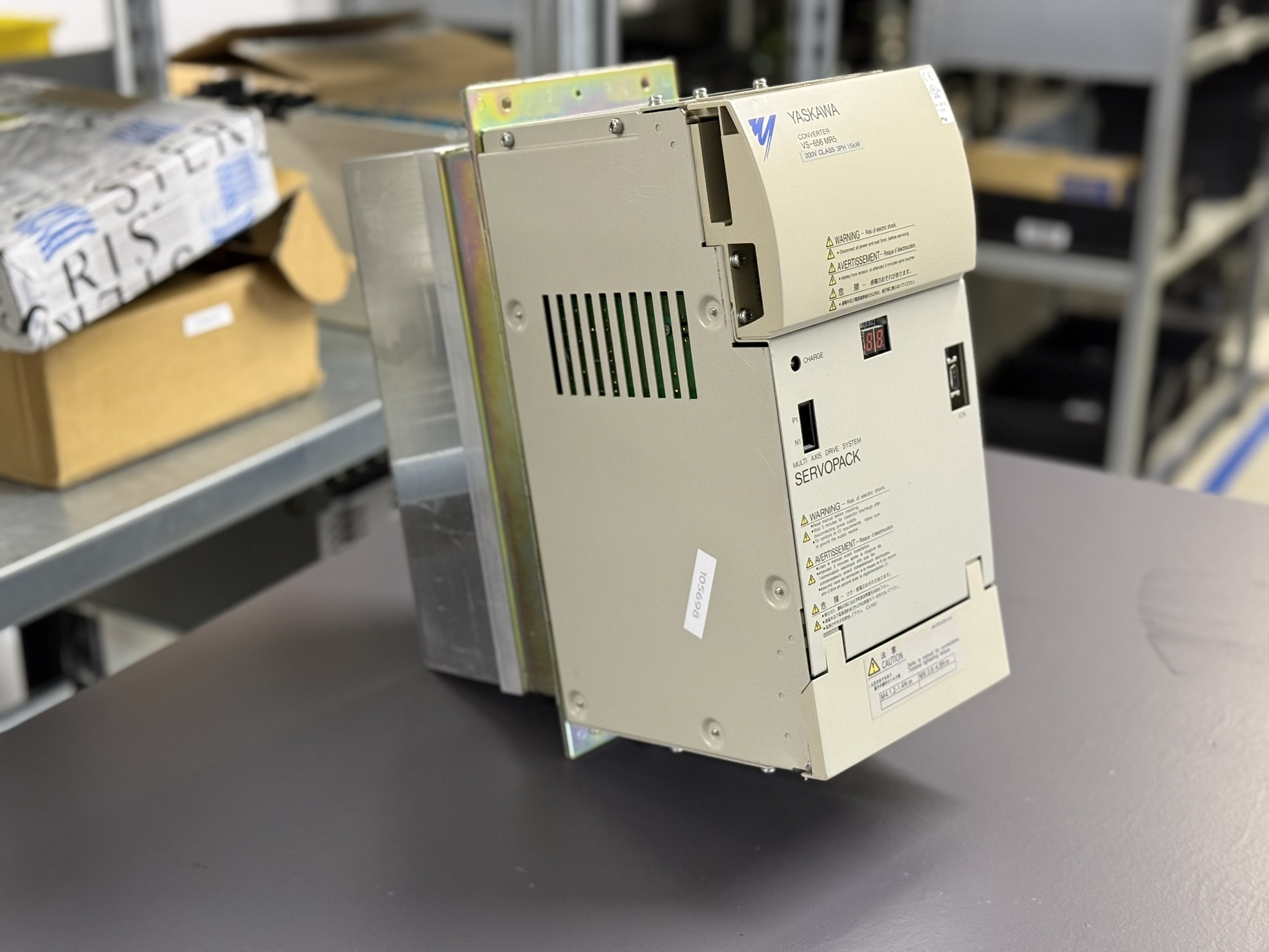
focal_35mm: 48
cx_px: 634
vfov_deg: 30.3
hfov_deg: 39.7
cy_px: 476
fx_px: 1760
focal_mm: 6.76
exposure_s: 1/50
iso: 250
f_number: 1.78
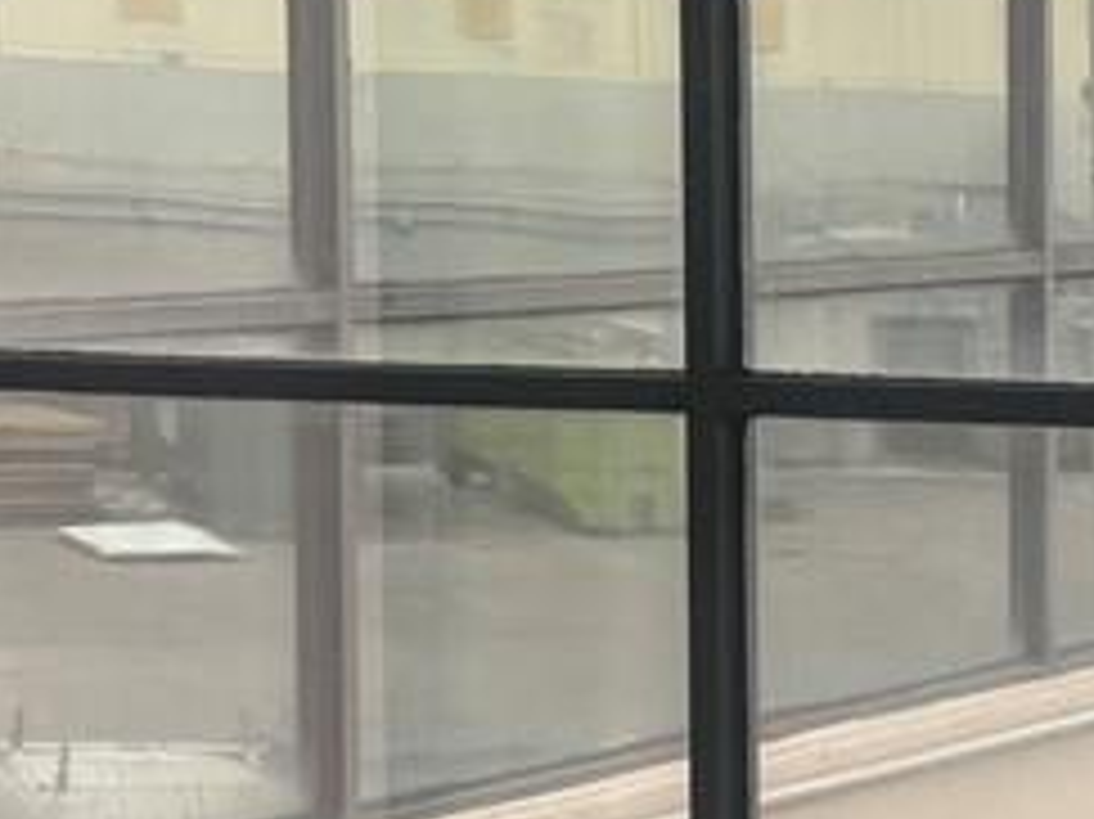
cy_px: 544
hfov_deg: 11.9
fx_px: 4991
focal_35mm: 158
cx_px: 1715
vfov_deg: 9.4
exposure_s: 1/123
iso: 50
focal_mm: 6.76
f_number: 1.78
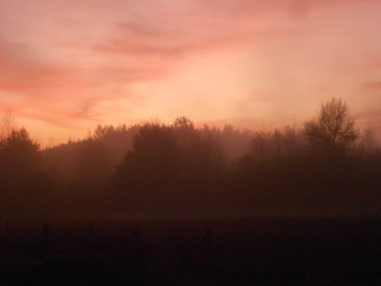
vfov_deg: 22.3
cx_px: 190
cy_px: 143
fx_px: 726
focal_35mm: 66
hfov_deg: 29.4
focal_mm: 11.8
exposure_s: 1/60
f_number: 5.3
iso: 640
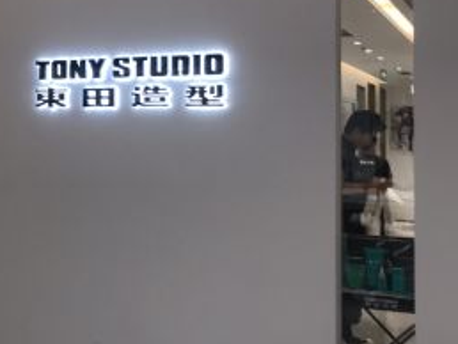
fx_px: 861
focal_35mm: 65
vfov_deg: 22.5
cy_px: 119
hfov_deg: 28.0
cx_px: -4
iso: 32
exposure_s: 1/50
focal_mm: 3.99
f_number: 1.8
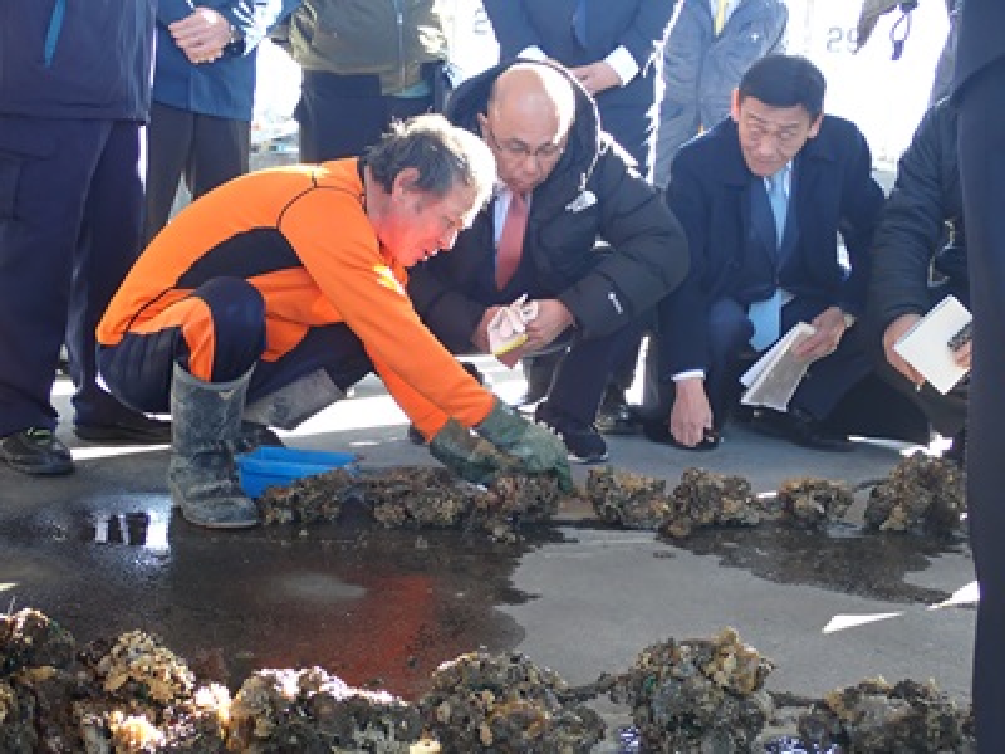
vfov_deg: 30.9
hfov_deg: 40.4
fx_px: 1365
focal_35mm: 47
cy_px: 377
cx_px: 502
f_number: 3.1
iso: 250
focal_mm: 8.4
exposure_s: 1/160
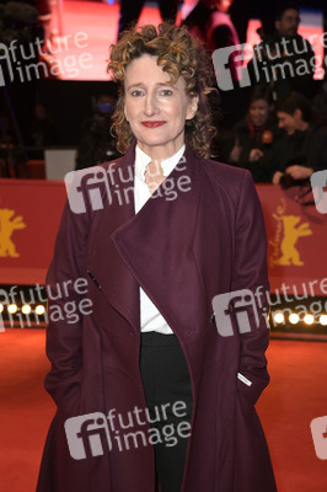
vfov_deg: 34.5
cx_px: 164
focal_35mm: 58
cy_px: 246
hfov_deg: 23.3
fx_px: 792
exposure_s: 1/200
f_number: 5.6
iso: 800
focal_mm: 58
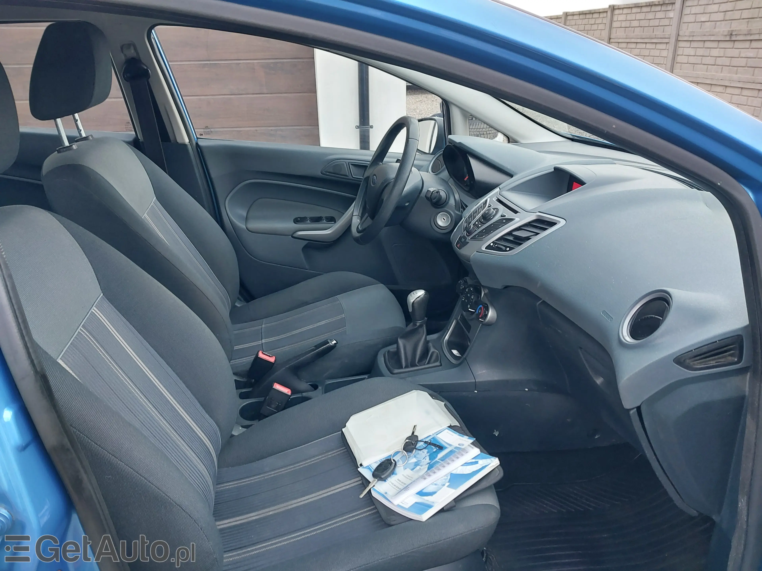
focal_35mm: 30
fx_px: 660
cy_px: 286
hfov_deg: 60.0
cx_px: 381
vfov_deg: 46.8
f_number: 1.8
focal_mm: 4.6
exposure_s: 1/50
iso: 125
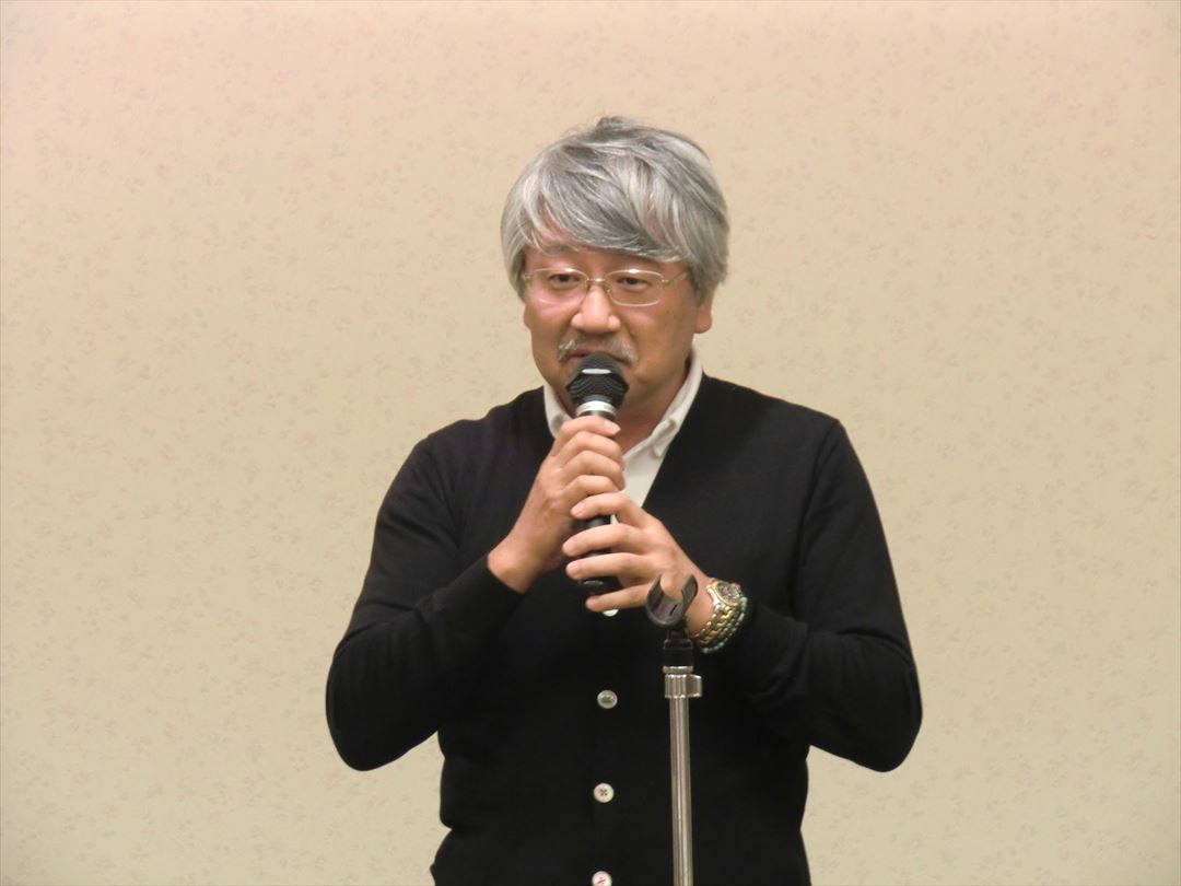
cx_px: 590
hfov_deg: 16.0
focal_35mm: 123
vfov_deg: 12.0
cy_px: 443
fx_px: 4196
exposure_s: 1/13
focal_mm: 22
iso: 400
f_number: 5.2
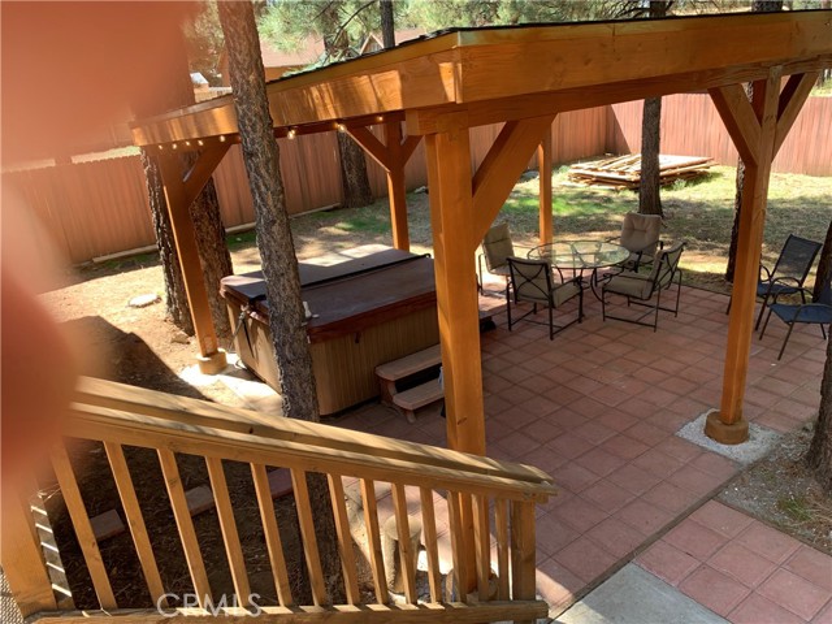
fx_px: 625
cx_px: 416
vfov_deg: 53.1
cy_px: 312
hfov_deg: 67.3
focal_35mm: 26
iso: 32
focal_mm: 4.25
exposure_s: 1/121
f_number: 1.8
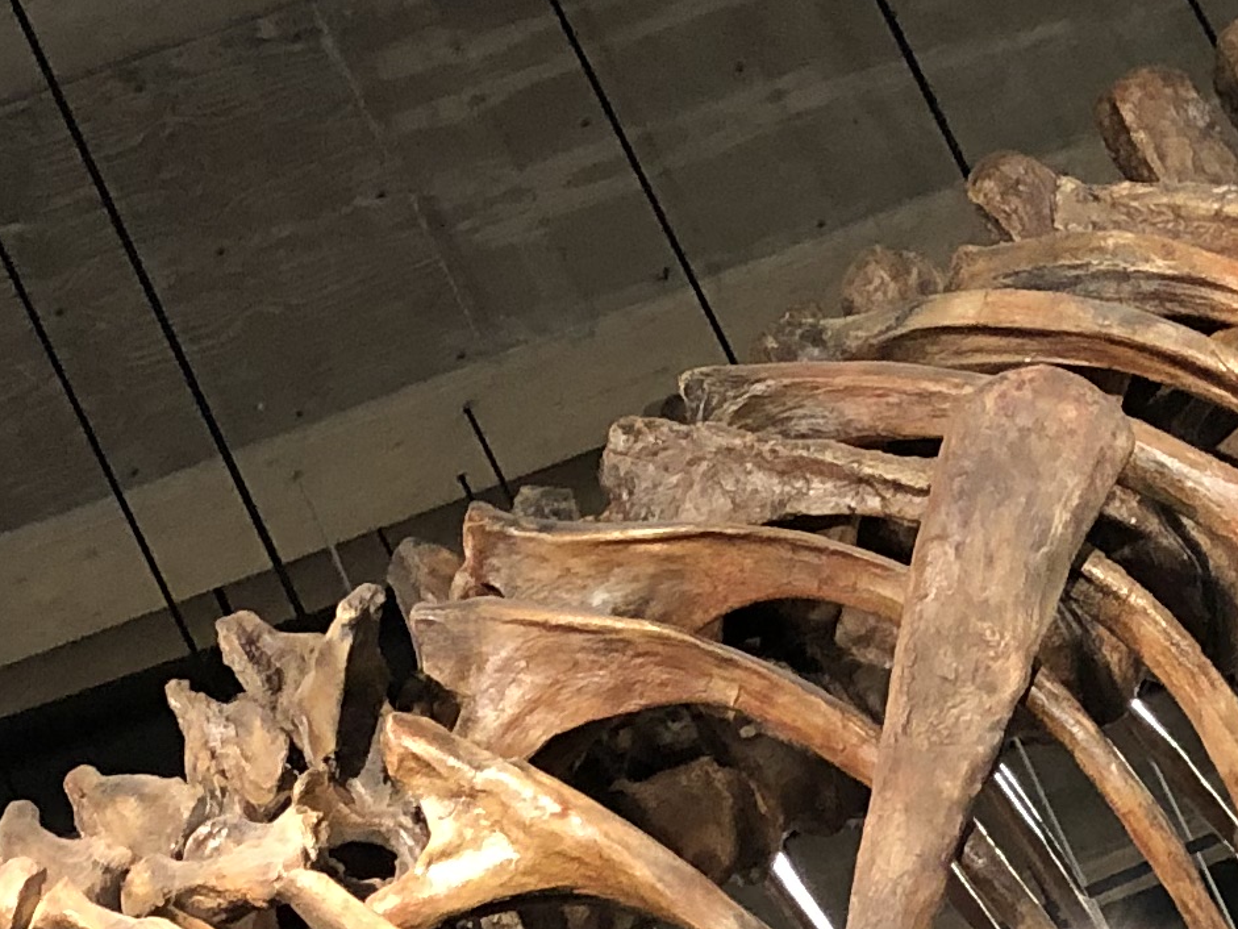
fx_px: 4292
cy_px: 1436
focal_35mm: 120
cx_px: 895
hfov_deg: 16.3
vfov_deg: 11.8
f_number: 1.8
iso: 80
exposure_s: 1/15
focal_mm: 3.99
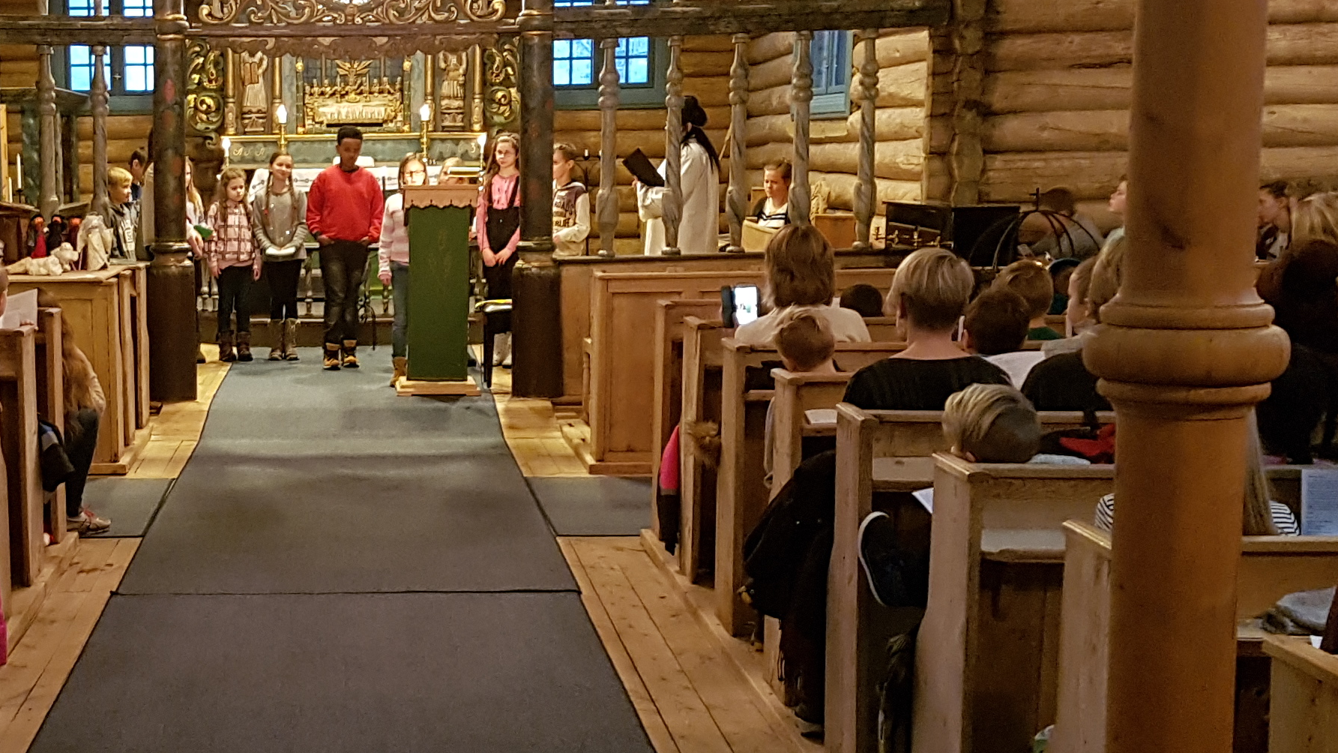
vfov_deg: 18.8
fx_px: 2271
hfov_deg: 31.9
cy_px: 452
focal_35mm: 64
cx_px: 257
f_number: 1.7
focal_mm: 4.2
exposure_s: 1/10
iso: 320
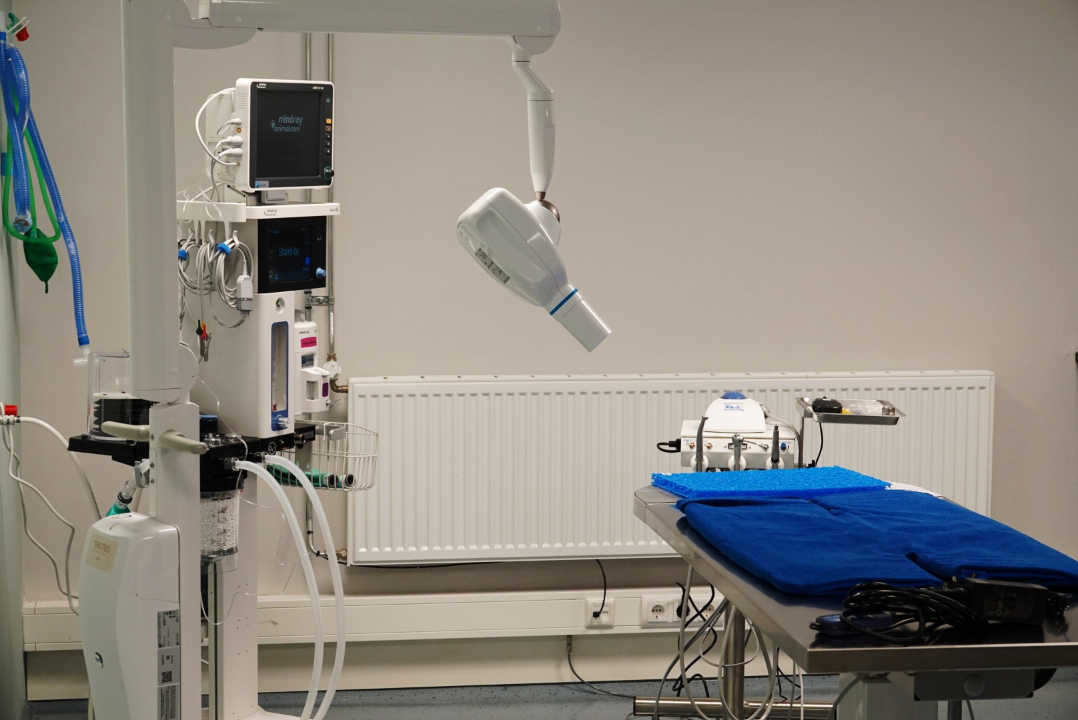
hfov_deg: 28.8
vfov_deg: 19.5
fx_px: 2098
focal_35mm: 70
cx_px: 539
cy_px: 360
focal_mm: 25.61
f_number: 3.5
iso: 400
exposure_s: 1/80
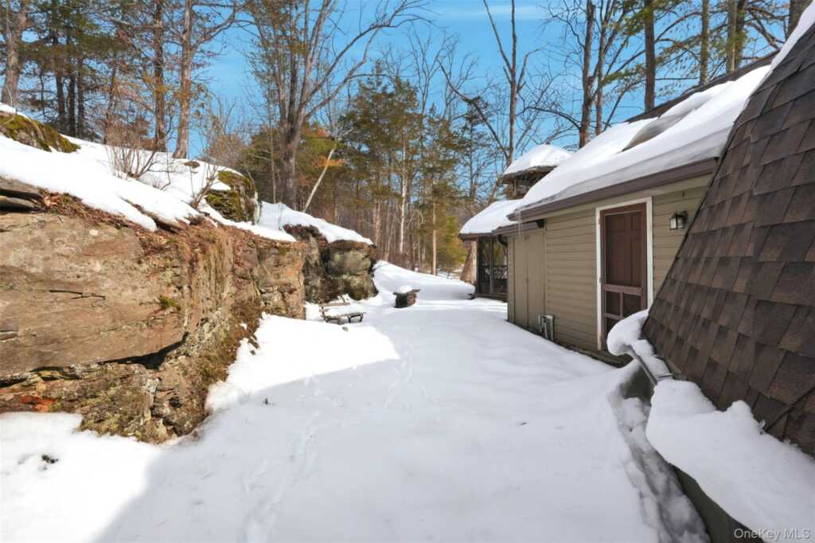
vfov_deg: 70.4
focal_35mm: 17
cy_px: 272
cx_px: 408
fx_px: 385
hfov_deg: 93.3
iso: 2000
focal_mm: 17
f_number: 7.1
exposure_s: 1/8000
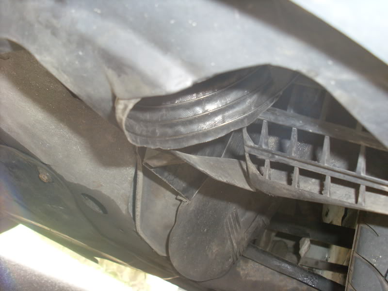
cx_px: 194
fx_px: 426
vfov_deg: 37.7
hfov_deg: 49.0
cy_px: 146
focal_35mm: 38
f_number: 3
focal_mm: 6.3
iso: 100
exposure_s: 1/45
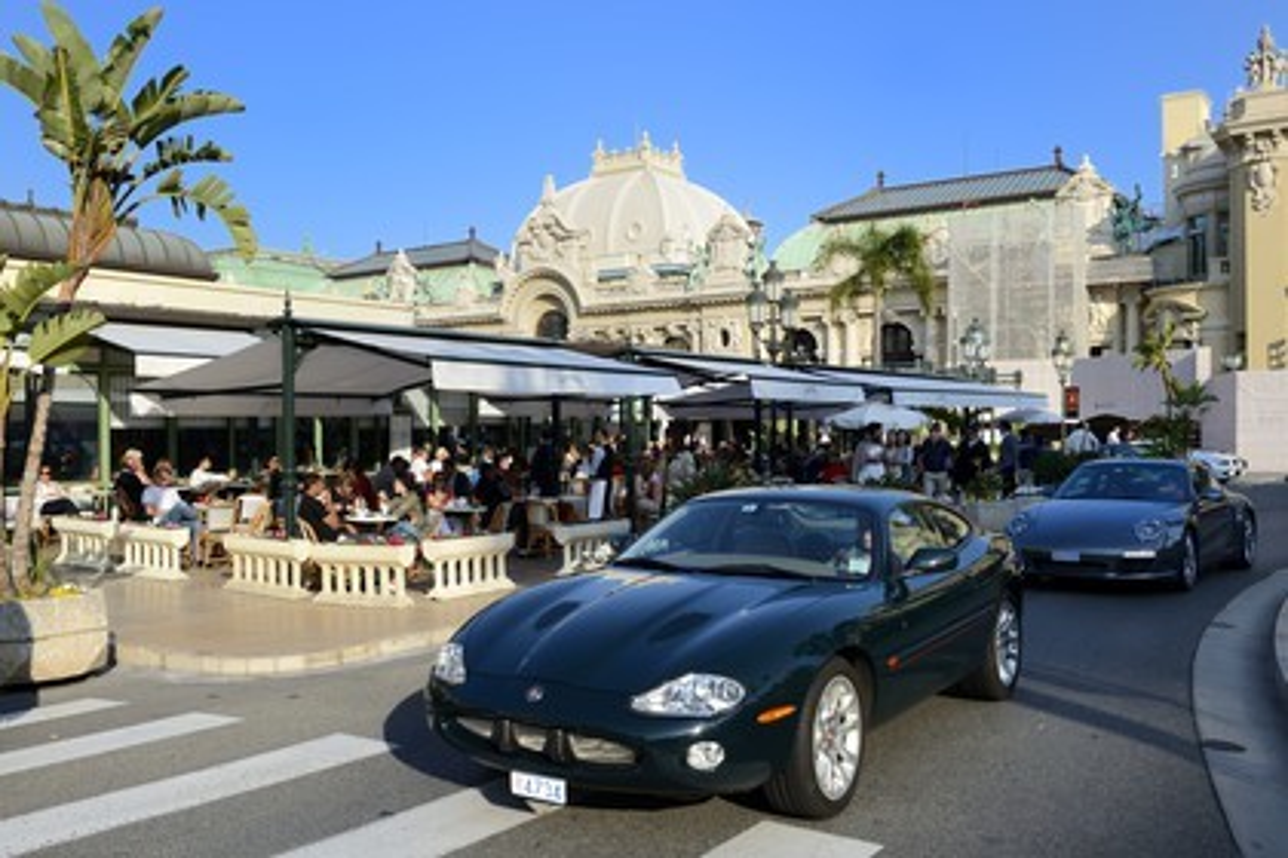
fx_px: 1037
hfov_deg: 63.7
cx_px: 644
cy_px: 429
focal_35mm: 29
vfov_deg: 45.0
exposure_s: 1/160
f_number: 11
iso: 200
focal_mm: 29
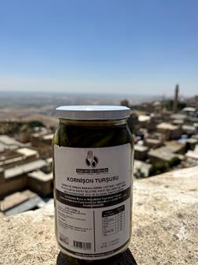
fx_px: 206
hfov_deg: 51.3
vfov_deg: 65.3
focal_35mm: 27
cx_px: 97
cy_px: 133
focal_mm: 5.7
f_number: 1.5
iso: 50
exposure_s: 1/9434
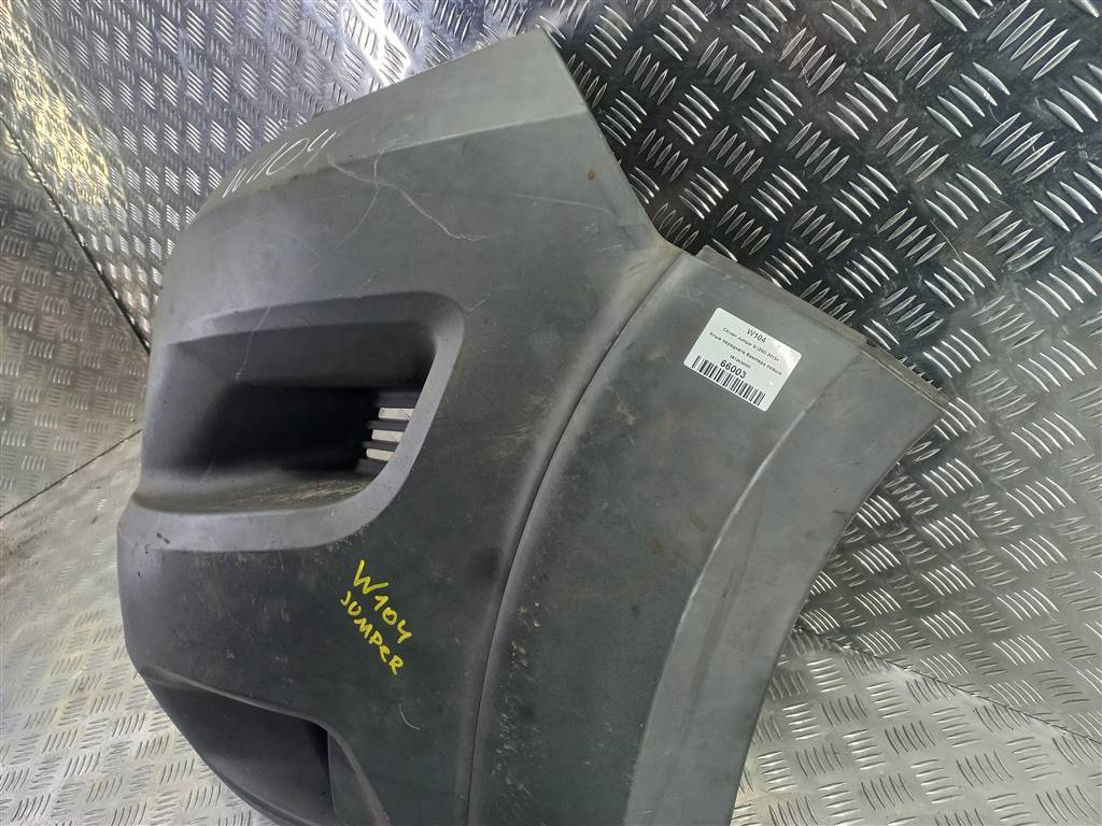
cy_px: 413
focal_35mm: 25
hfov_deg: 69.4
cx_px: 551
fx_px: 796
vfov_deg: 54.9
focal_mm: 4.6
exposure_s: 1/50
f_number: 1.8
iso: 80
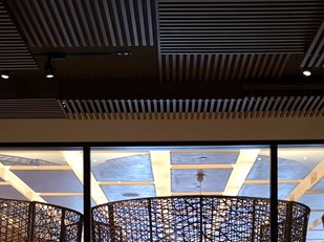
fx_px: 654
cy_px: 291
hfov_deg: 27.8
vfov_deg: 19.7
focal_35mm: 70
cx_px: 161
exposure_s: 1/60
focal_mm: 3.95
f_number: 1.8
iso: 500
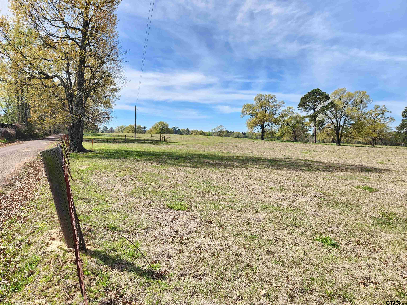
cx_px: 204
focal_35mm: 23
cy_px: 152
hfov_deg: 73.9
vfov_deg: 58.9
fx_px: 270
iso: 20
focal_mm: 5.4
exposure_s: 1/563
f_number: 1.8
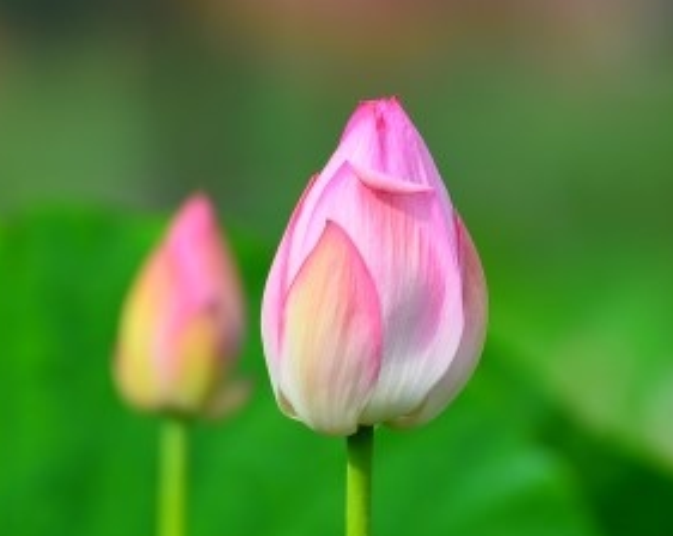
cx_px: 46
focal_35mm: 1442
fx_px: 28682
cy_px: 313
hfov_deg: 1.3
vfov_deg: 1.1
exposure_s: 1/250
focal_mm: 450
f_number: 6
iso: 100
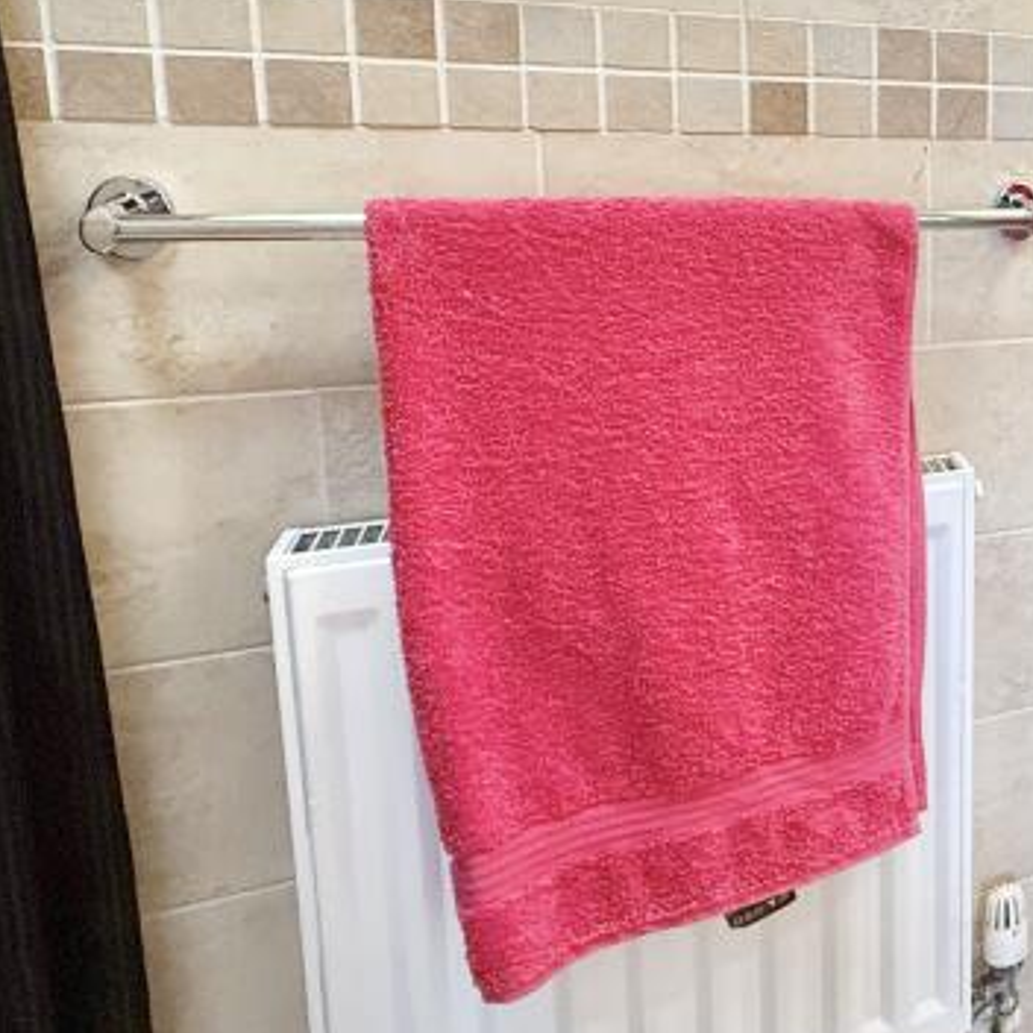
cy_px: 264
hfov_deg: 32.3
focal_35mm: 36
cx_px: 1397
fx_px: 1215
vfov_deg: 44.6
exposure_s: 1/100
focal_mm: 2.22
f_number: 2.2
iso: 200
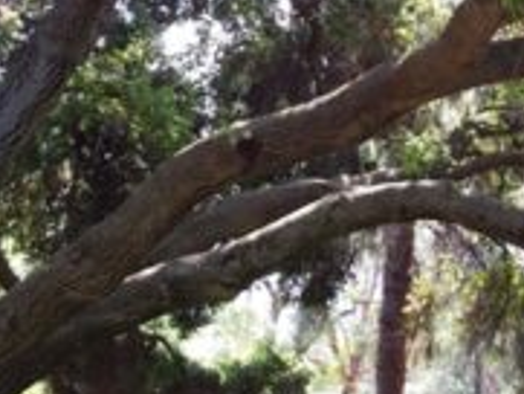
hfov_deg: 30.2
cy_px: 58
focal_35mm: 64
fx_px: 969
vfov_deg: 22.5
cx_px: 290
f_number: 2.2
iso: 50
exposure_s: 1/120
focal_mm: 4.15
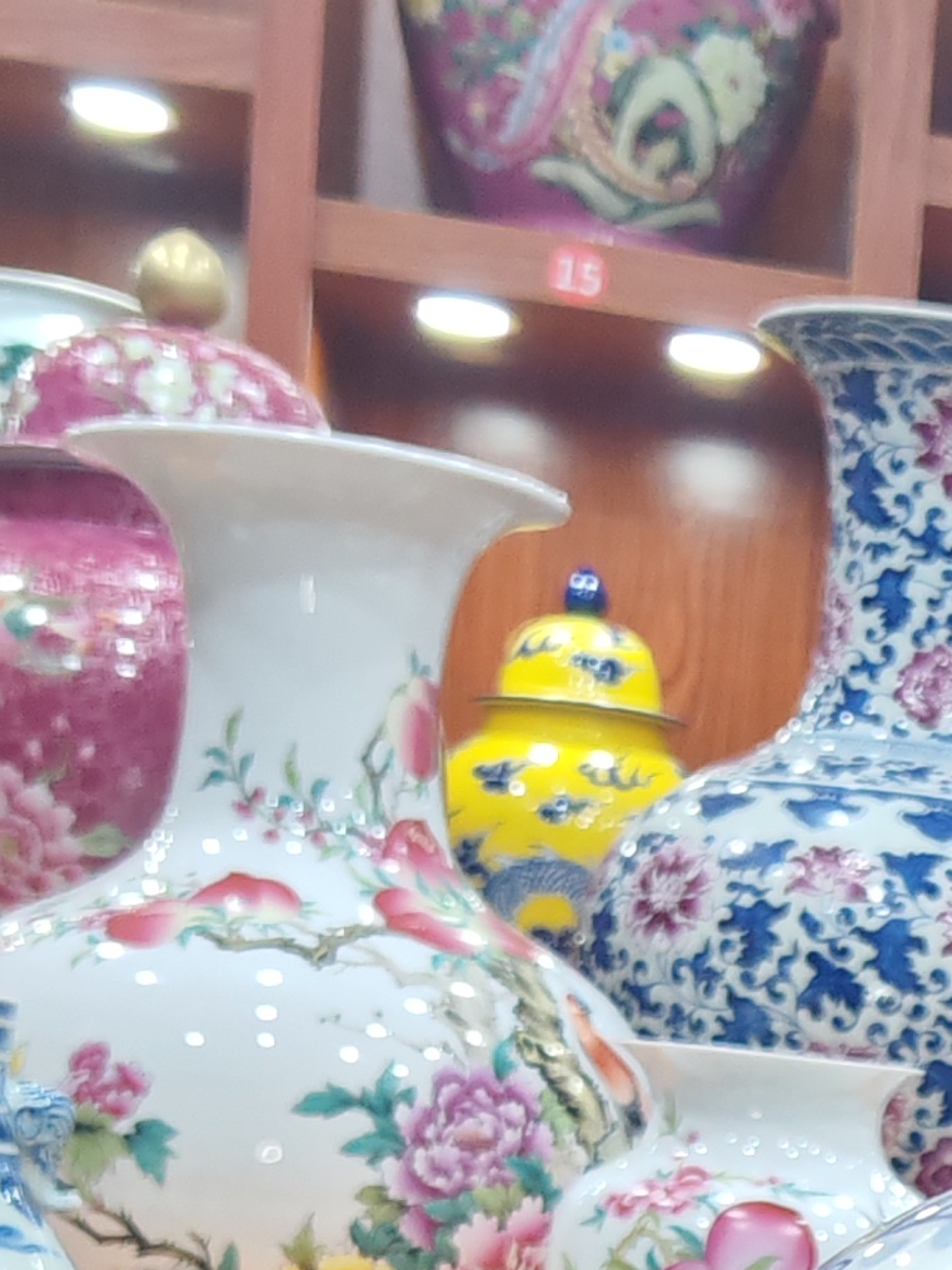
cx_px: 1507
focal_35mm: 109
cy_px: 1863
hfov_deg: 12.8
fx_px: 3998
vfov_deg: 16.5
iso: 200
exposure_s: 1/96
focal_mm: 6.67
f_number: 1.9
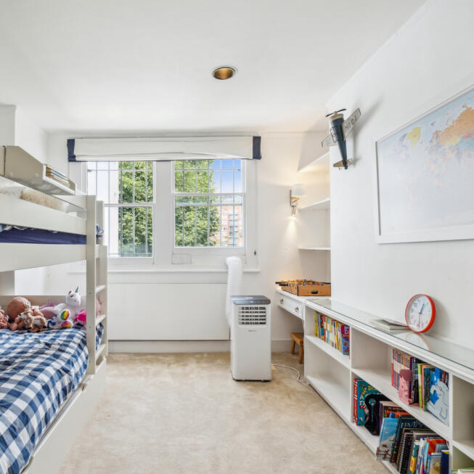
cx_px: 174
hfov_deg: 73.4
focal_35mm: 20
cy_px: 233
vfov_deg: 74.8
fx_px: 310
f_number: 8
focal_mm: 10
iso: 640
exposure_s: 1/25
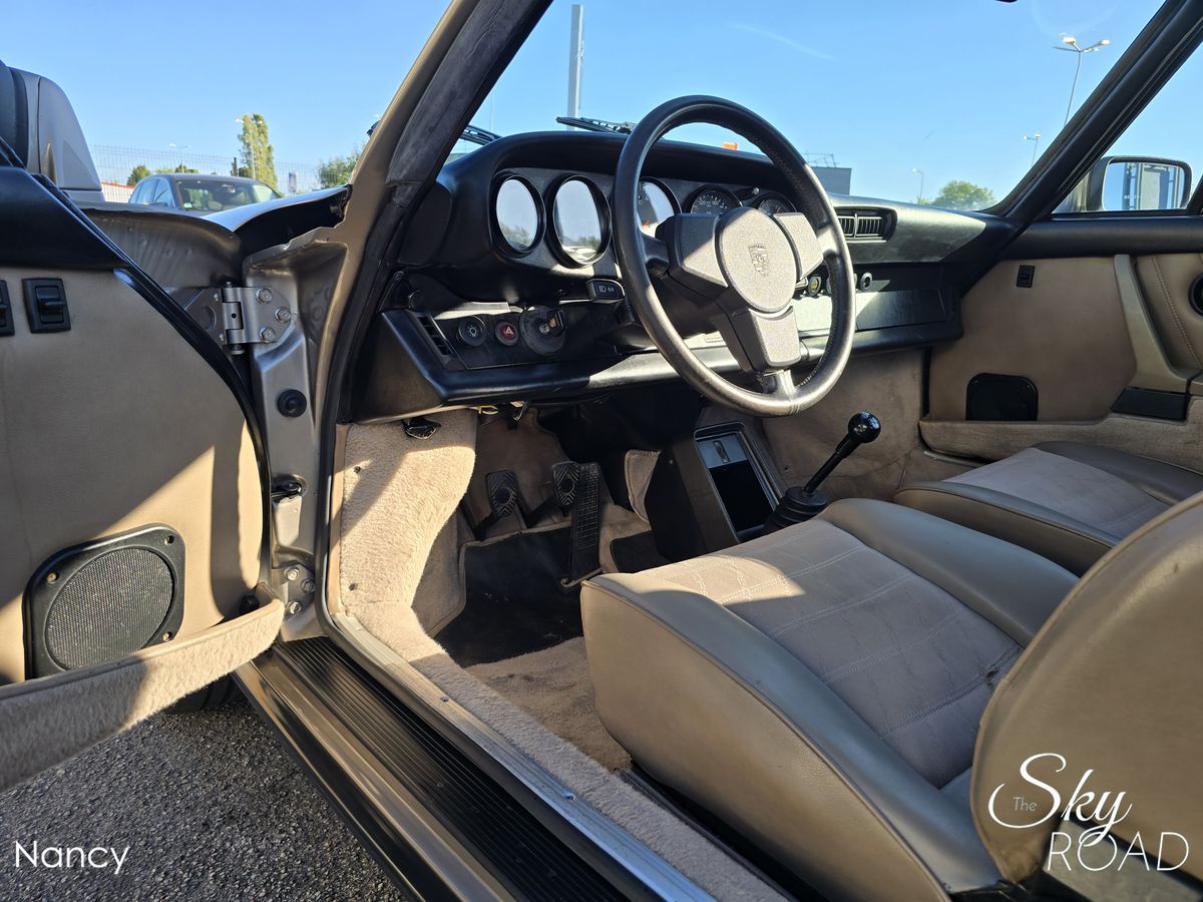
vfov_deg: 58.9
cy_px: 451
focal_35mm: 23
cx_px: 602
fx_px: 799
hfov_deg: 73.9
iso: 12
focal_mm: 6.3
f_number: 1.7
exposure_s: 1/289
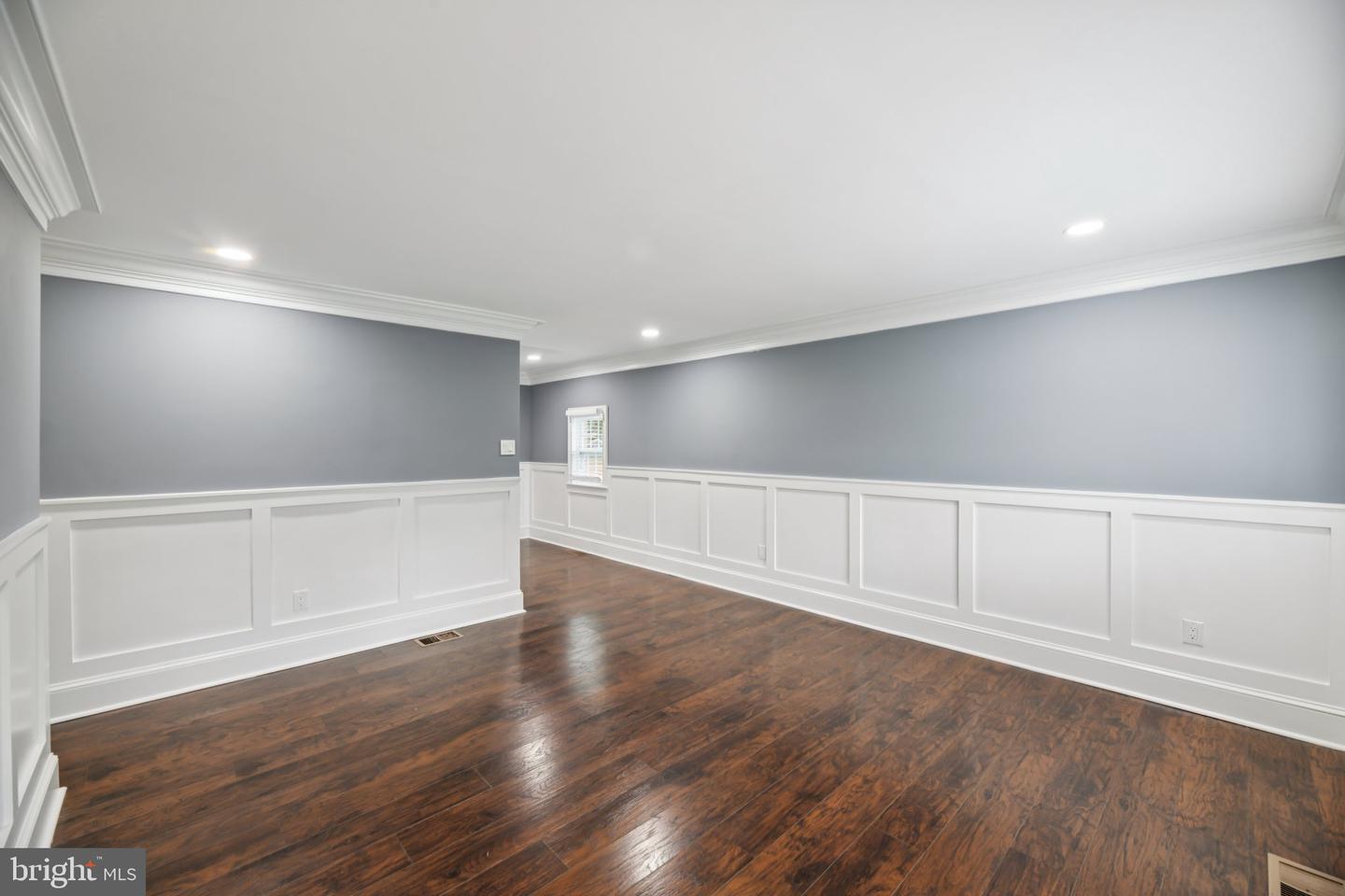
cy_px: 448
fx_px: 523
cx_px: 672
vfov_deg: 81.2
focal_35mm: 14
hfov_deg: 104.3
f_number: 8
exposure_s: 1/13
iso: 400
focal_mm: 14
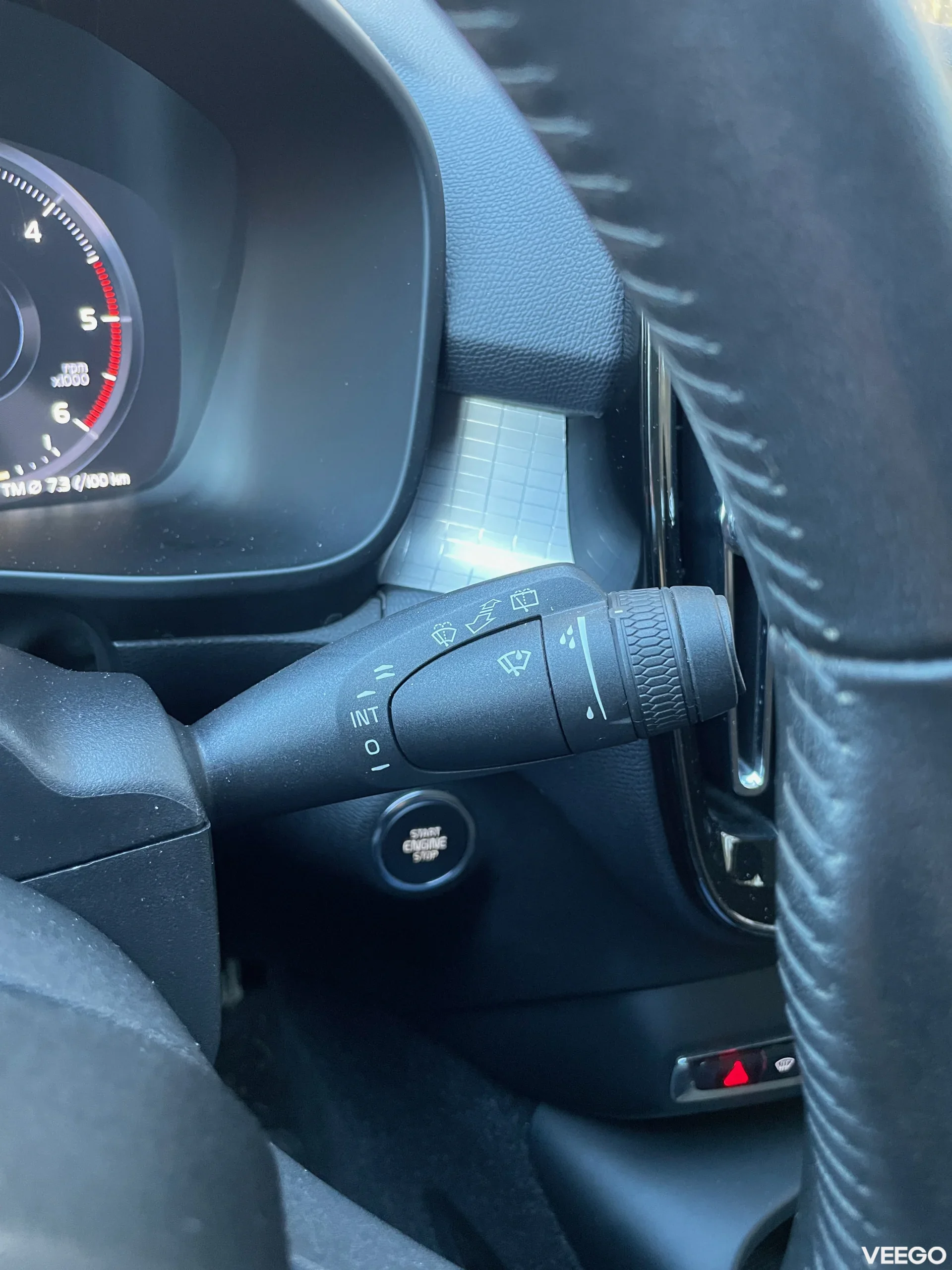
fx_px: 953
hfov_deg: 53.1
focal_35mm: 26
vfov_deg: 67.3
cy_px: 635
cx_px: 476
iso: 500
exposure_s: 1/60
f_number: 1.6
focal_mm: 4.2
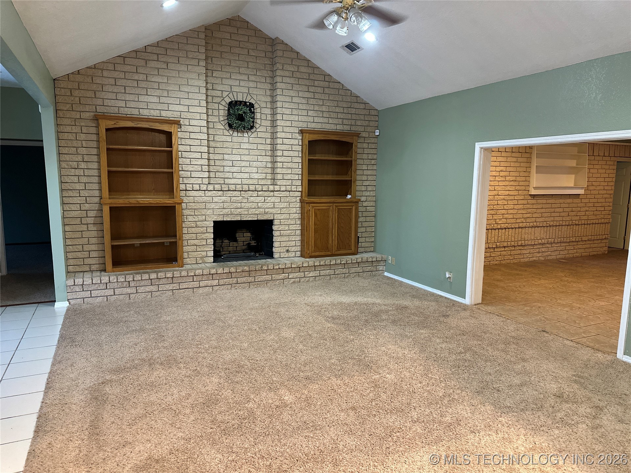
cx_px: 316
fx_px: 437
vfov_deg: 56.8
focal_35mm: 24
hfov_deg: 71.6
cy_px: 236
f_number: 1.78
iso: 400
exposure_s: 1/60
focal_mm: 6.86
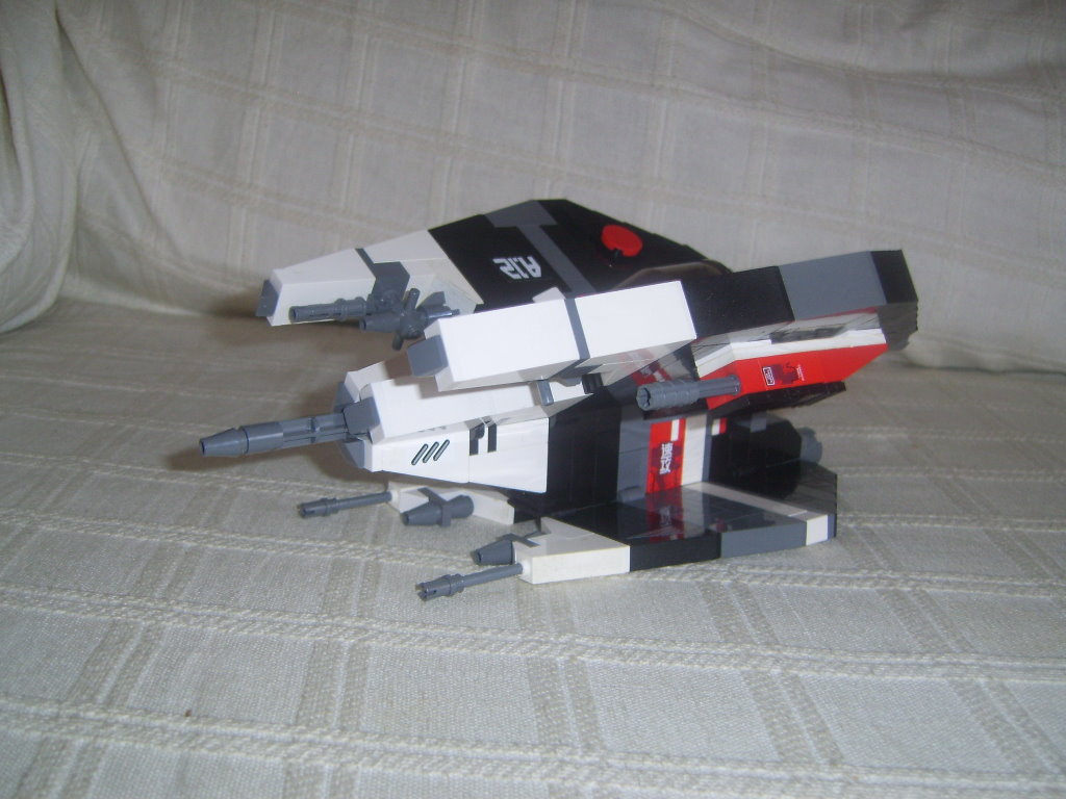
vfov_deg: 37.7
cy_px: 400
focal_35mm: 38
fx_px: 1170
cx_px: 533
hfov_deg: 49.0
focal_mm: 7.8
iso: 100
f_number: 2.8
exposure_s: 1/30
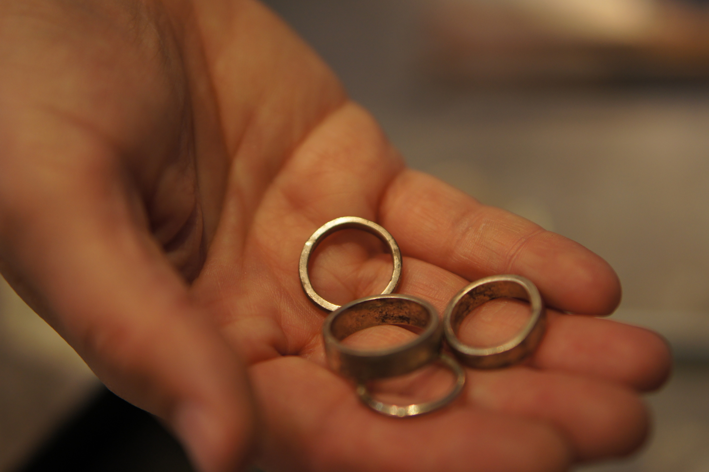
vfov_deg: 18.2
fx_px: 1476
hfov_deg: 27.0
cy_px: 236
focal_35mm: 75
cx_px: 354
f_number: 1.8
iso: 320
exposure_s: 1/80
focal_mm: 50
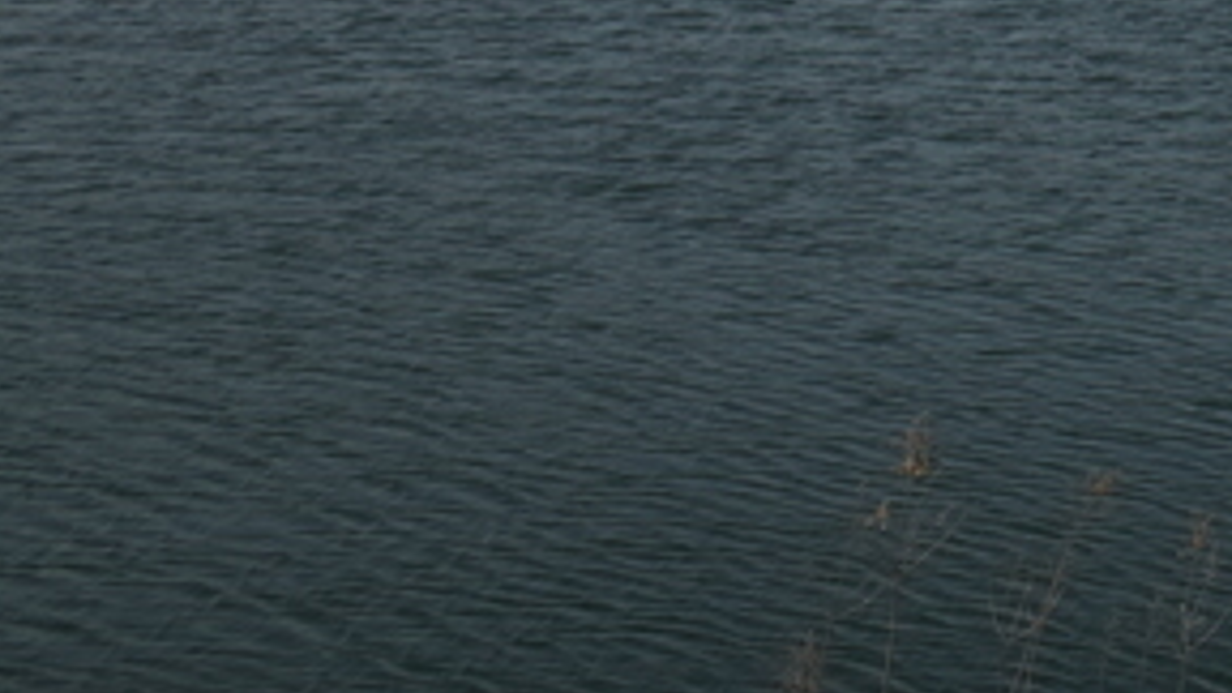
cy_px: -710
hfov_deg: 18.1
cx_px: 1912
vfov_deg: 10.6
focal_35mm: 104
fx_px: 3397
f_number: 4
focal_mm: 18.3
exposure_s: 1/2000
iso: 100
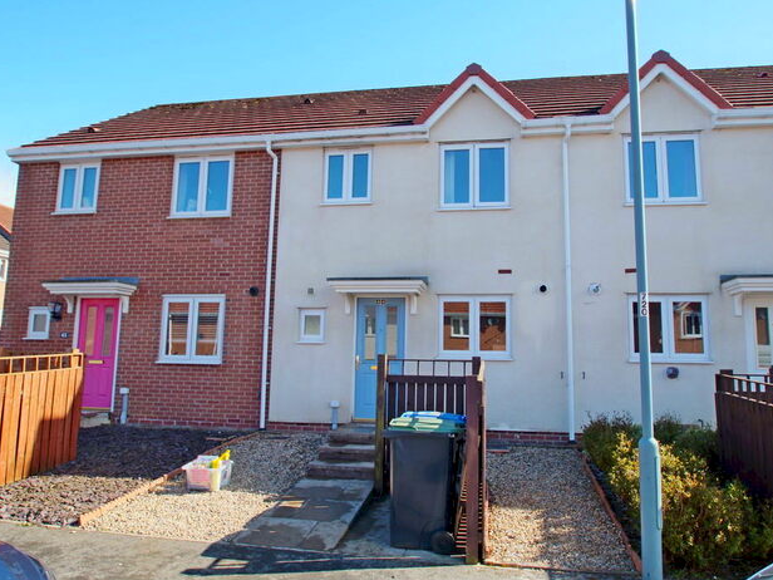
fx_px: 536
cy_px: 291
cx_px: 408
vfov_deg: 56.8
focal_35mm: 24
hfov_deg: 71.5
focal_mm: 15
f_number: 10
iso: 100
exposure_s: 1/100
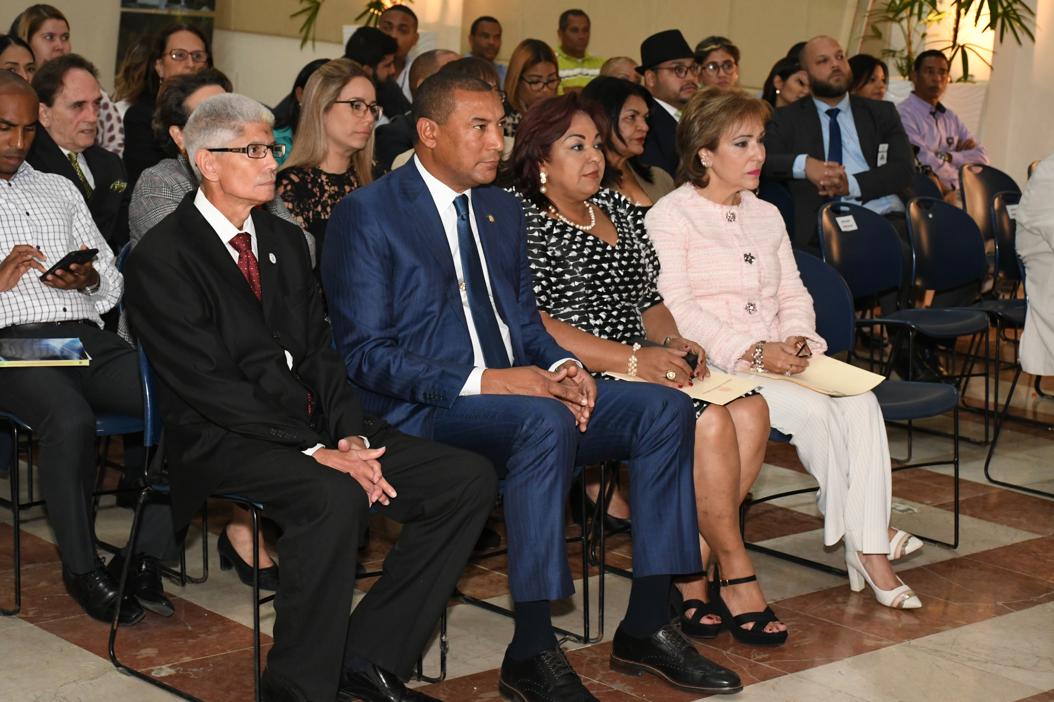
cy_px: 351
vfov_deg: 18.9
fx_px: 2108
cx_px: 527
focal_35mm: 72
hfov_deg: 28.1
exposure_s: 1/125
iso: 2500
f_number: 5.6
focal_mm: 48
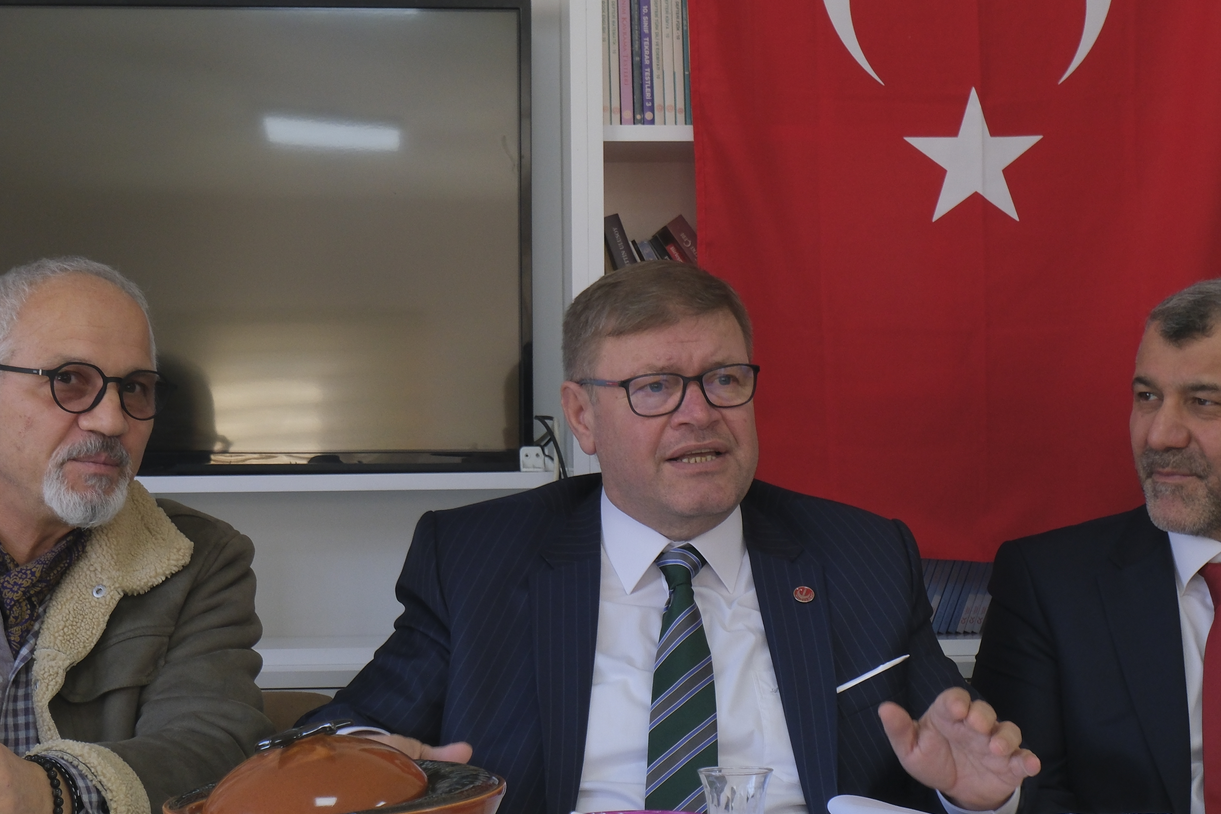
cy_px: 551
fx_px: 2951
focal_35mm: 87
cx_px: 620
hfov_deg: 23.4
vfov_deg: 15.7
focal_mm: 37.4
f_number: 5.2
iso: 1250
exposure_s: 1/160
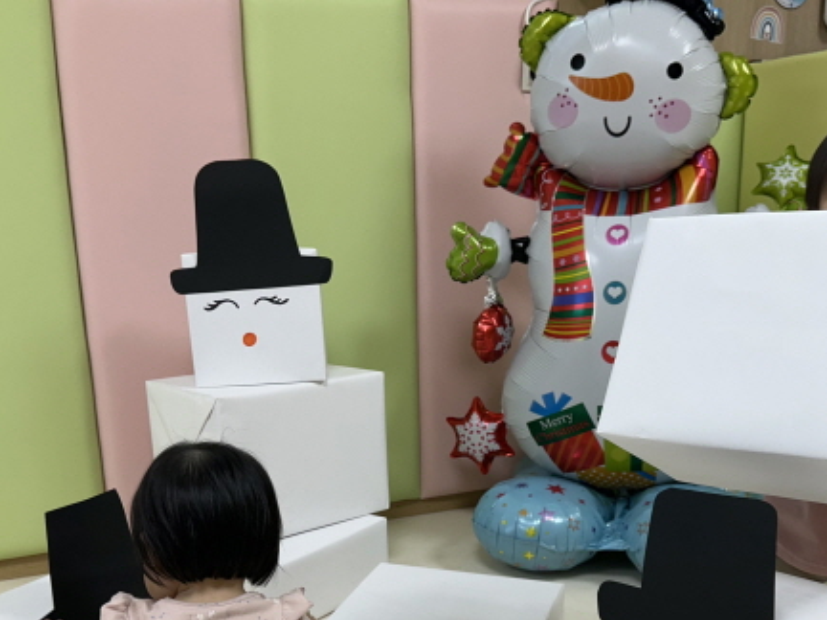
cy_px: 471
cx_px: 412
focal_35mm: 40
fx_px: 956
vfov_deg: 35.1
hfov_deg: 46.8
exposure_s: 1/120
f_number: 1.78
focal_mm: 6.86
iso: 100
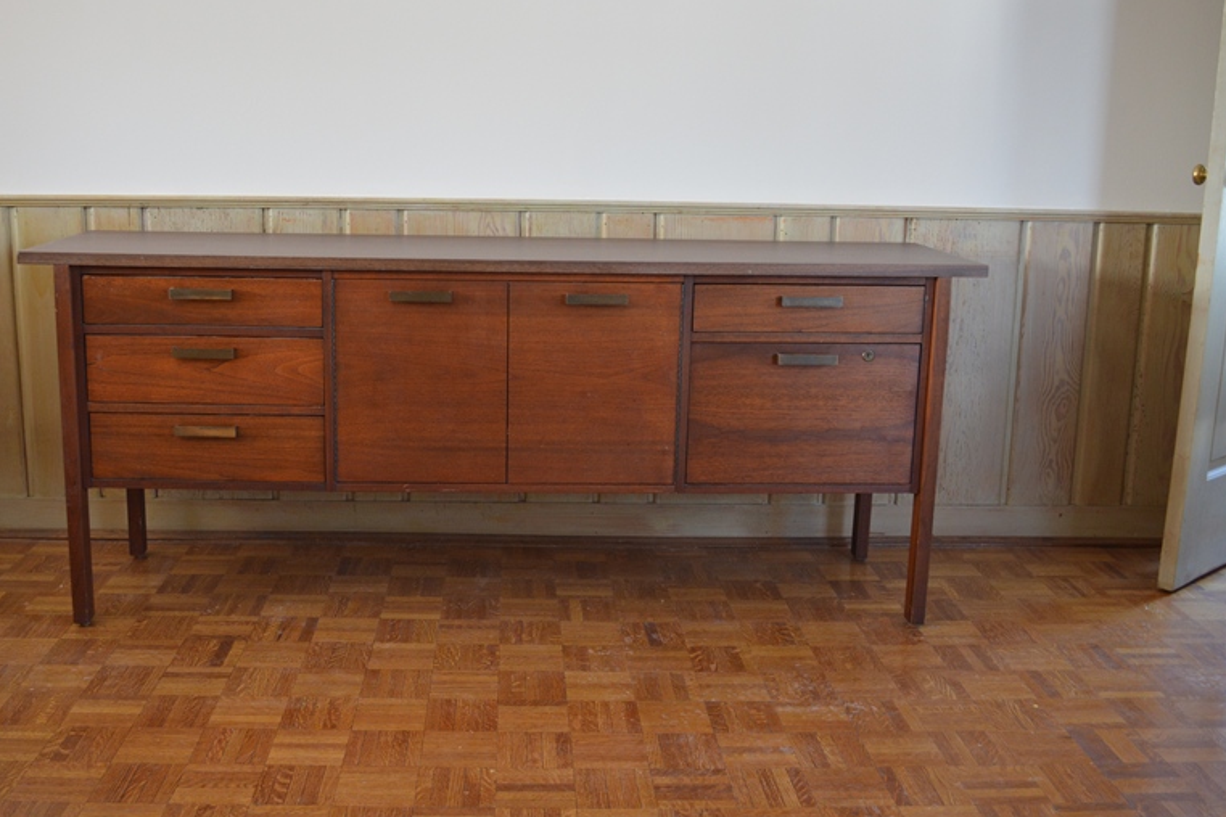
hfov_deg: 49.5
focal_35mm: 39
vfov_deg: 34.2
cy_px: 375
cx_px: 557
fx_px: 1328
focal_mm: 22
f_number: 4
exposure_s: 1/60
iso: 720
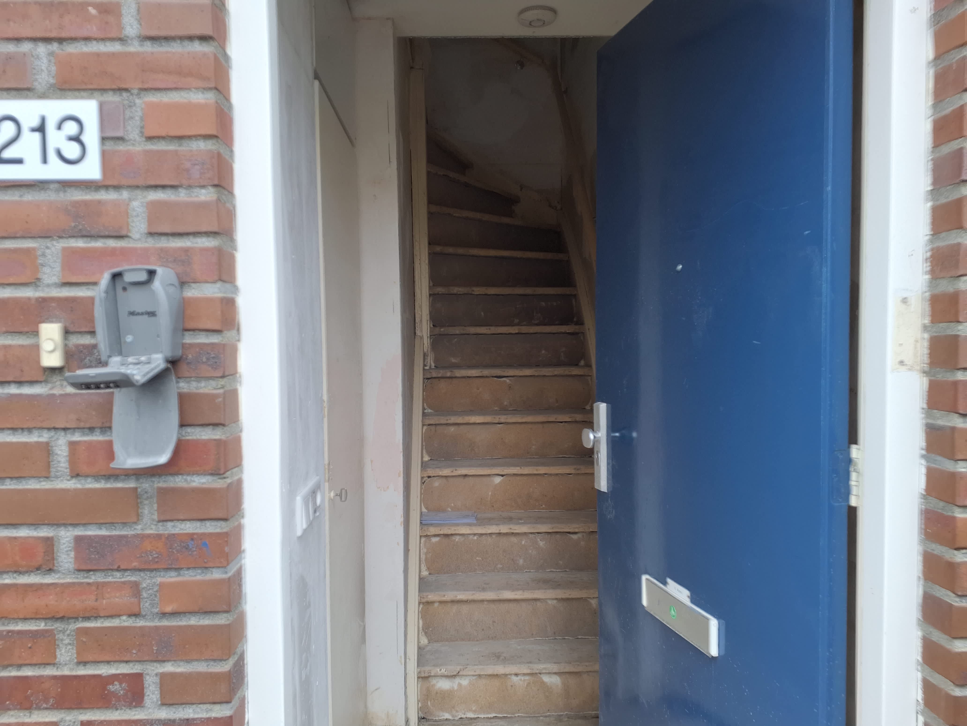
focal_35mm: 27
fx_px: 754
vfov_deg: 51.4
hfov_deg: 65.3
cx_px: 484
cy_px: 363
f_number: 1.9
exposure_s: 1/100
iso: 50
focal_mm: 3.6
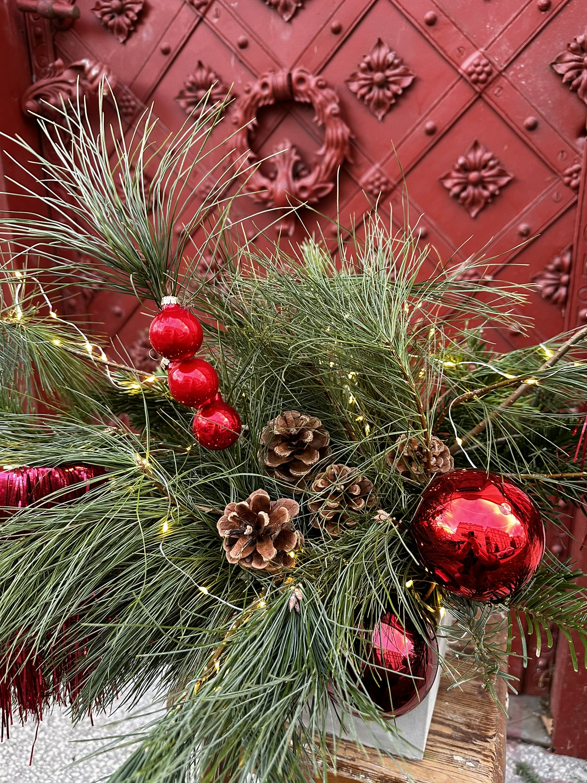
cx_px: 305
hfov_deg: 54.9
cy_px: 405
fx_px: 565
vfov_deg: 69.4
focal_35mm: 25
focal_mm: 6.86
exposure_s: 1/107
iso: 250
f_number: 1.78
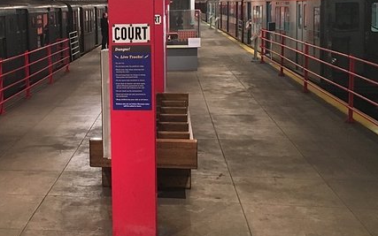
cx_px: 62
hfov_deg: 36.0
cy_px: 73
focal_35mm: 54
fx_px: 556
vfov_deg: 23.8
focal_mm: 4.15
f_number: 2.2
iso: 200
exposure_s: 1/15
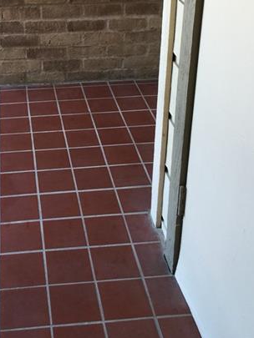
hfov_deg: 26.2
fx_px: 538
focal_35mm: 55
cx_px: 64
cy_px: 27
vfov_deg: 32.9
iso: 32
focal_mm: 4.15
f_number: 2.2
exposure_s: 1/40
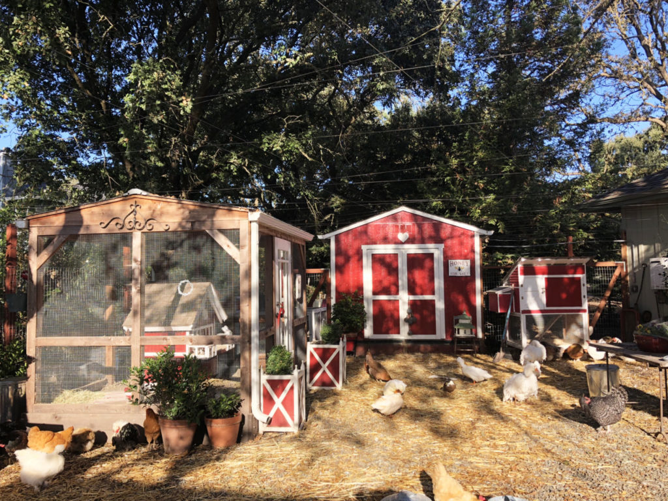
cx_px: 334
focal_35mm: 28
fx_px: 540
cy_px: 250
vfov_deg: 49.7
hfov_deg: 63.4
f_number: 1.8
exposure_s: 1/436
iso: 20
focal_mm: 3.99
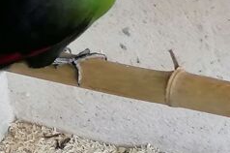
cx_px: 31
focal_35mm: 213
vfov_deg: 6.4
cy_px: 10
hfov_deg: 9.6
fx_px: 1359
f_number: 1.8
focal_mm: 4.75
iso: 80
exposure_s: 1/50
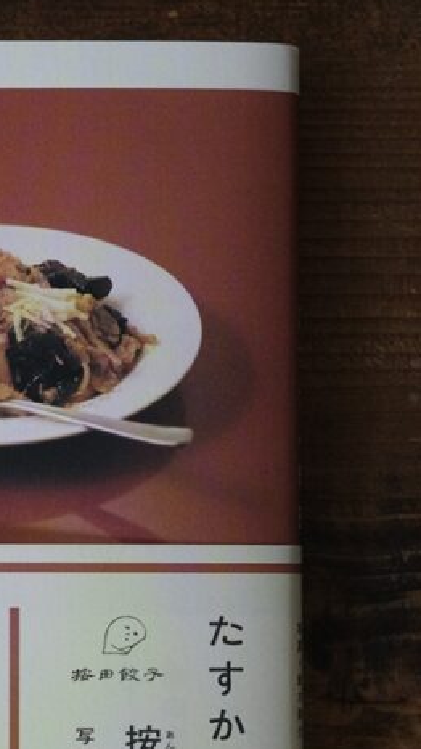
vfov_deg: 18.6
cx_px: -27
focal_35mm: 115
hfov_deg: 10.4
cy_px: 489
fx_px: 2283
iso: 1600
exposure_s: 1/60
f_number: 4
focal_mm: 26
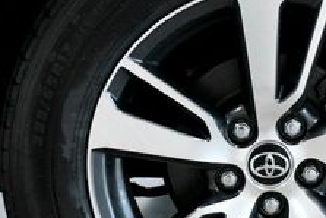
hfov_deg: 15.4
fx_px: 1196
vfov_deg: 10.4
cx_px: 272
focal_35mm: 132
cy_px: 150
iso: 2500
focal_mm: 46
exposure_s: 1/1250
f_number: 3.5
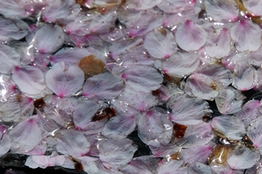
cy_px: 128
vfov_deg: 1.9
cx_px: 218
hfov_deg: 2.9
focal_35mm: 710
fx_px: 5164
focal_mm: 200
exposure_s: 1/400
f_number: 8
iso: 100
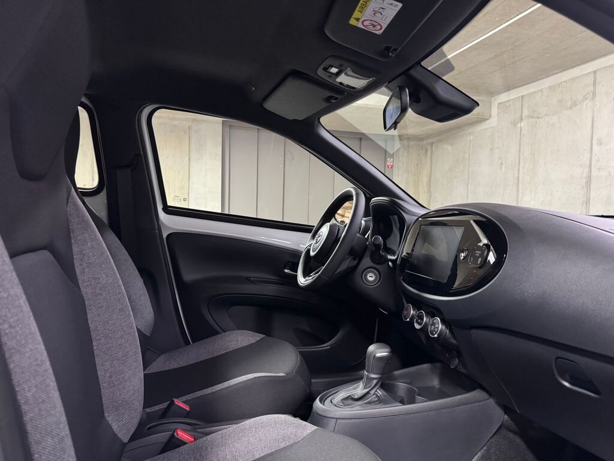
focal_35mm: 24
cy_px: 230
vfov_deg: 56.8
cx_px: 307
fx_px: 426
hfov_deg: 71.6
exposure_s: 1/33
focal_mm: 6.76
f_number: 1.78
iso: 640
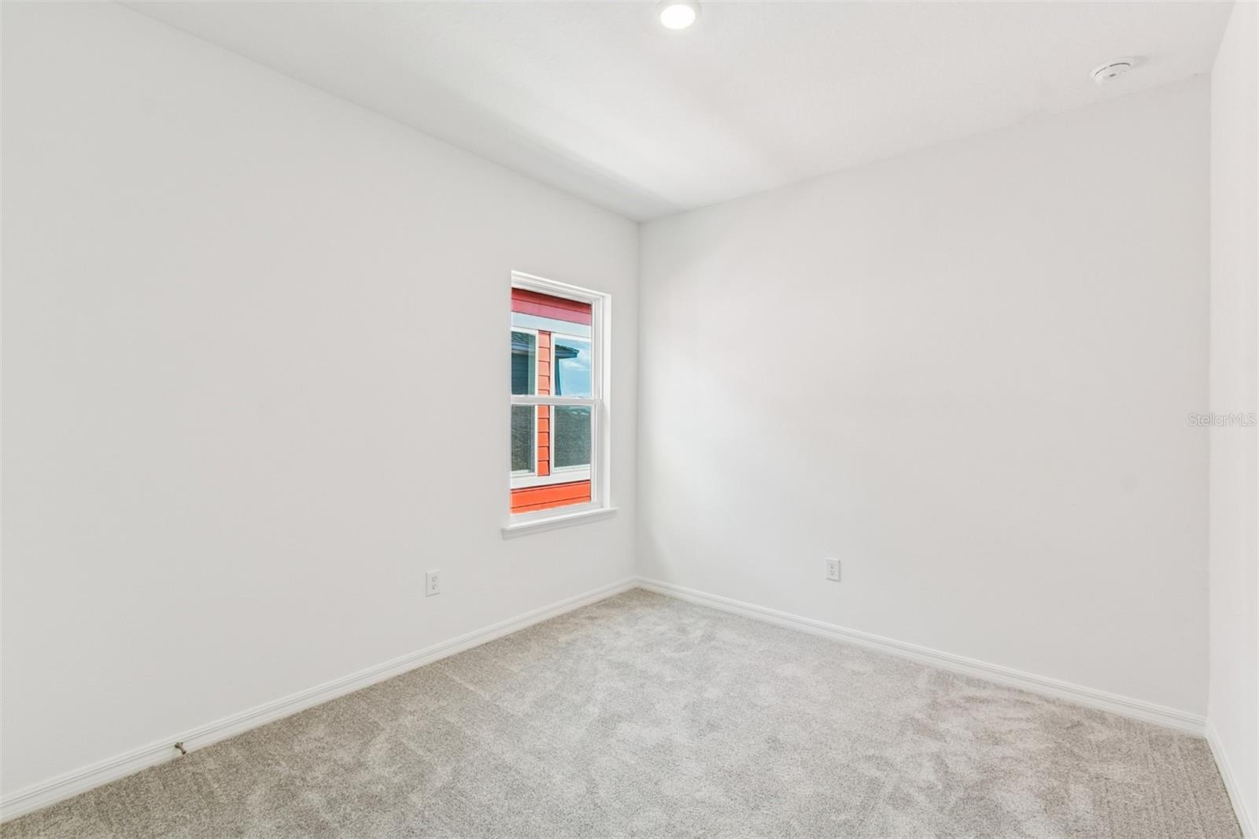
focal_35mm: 15
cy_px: 420
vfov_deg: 77.3
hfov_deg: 100.4
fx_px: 524
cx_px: 630
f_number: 7.1
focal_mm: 10
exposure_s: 1/25
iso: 100
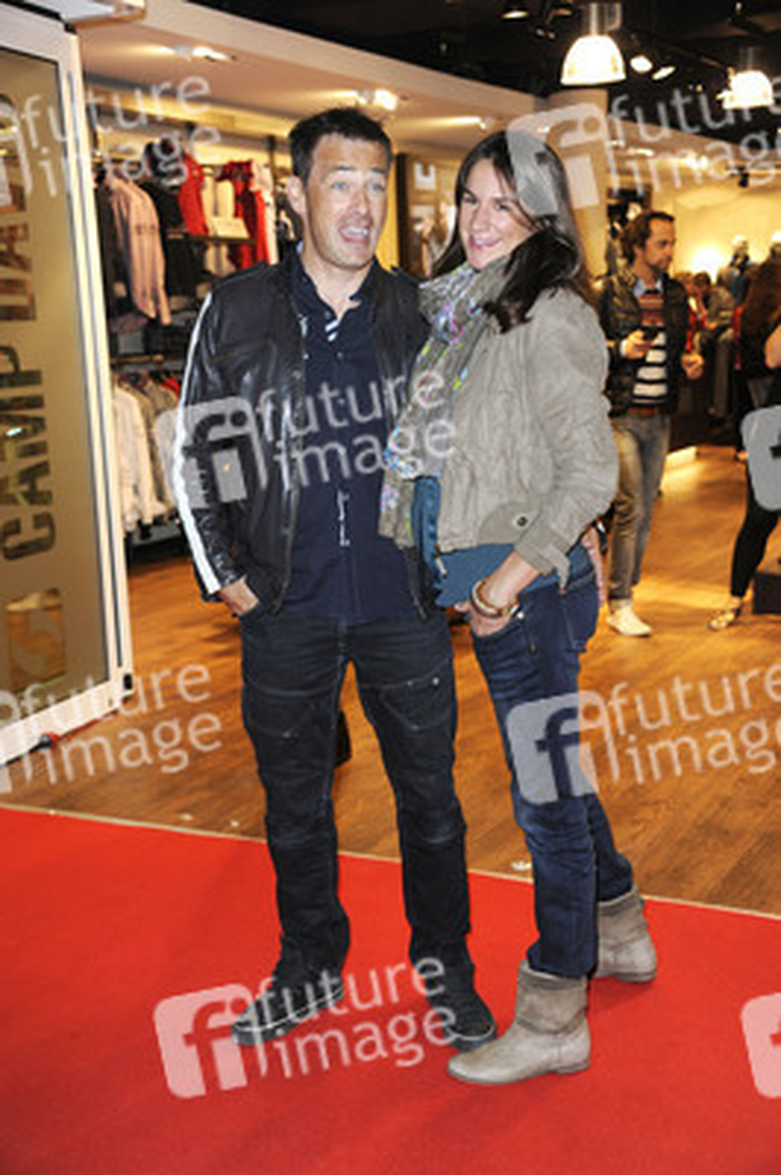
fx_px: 1565
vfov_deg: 41.1
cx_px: 390
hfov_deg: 28.0
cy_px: 588
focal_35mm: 48
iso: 800
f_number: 5.6
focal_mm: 48
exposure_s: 1/160
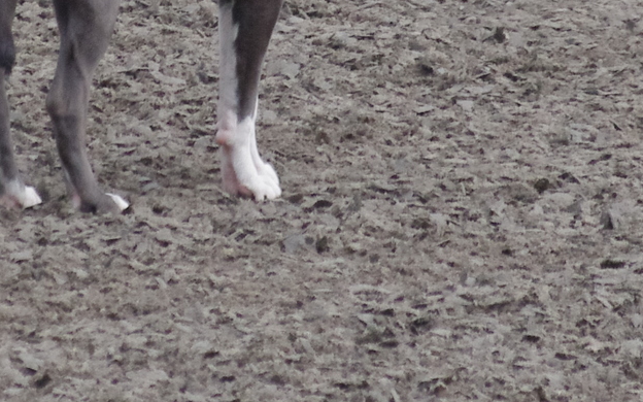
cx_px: 210
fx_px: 21432
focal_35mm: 1223
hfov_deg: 1.7
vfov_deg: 1.1
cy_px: -79
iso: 1600
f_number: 8
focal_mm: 200
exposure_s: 1/1250
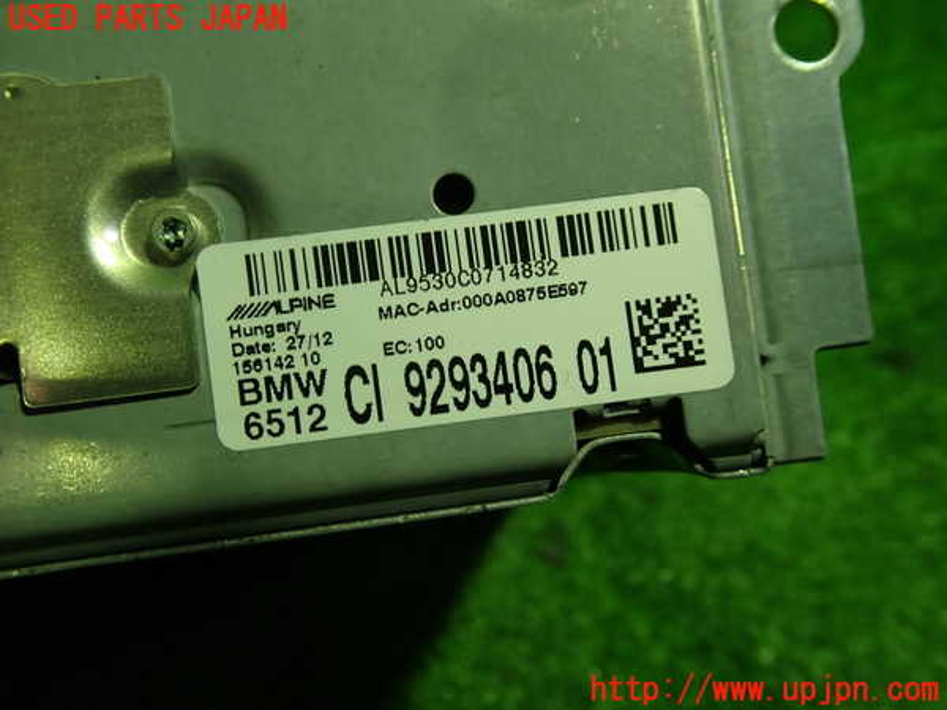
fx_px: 821
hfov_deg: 60.0
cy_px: 355
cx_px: 474
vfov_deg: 46.8
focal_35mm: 30
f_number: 2.3
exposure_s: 1/60
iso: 200
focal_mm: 5.4
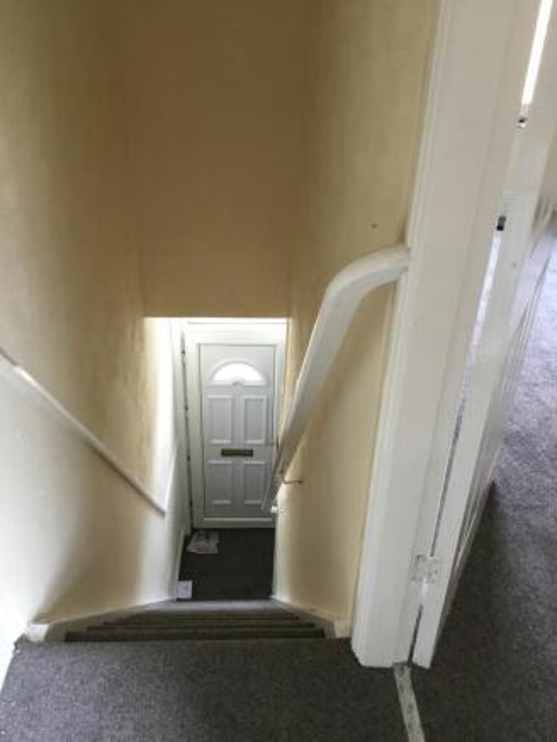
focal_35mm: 31
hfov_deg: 45.5
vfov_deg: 58.3
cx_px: 278
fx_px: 665
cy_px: 371
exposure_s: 1/33
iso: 125
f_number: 2.4
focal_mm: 3.3
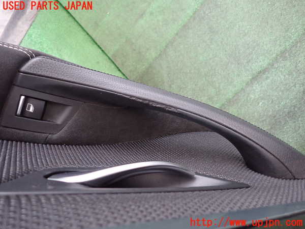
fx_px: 220
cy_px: 114
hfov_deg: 69.4
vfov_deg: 54.9
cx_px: 152
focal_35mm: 25
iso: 640
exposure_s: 1/30
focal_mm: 4.5
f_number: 2
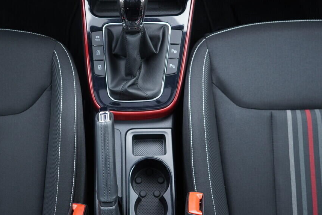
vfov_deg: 31.2
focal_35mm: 43
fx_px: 385
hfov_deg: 45.2
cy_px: 95
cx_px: 134
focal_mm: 24
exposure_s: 1/40
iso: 400
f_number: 2.8
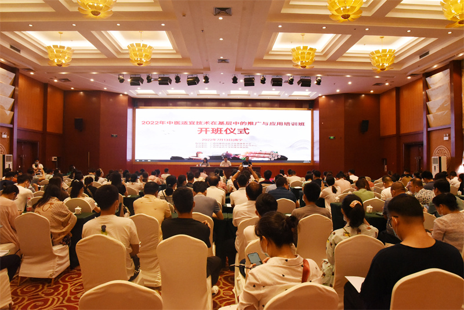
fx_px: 309
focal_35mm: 24
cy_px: 155
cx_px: 232
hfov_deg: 73.7
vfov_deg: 53.2
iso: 6400
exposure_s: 1/250
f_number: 8
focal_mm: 24
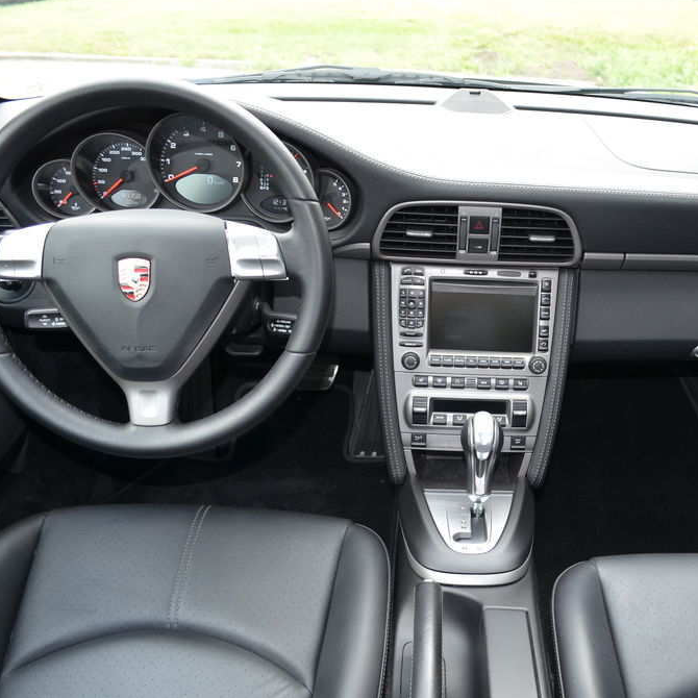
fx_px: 798
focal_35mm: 35
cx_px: 478
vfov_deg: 47.2
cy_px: 347
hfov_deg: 46.3
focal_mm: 18
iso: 400
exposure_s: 1/125
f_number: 3.5
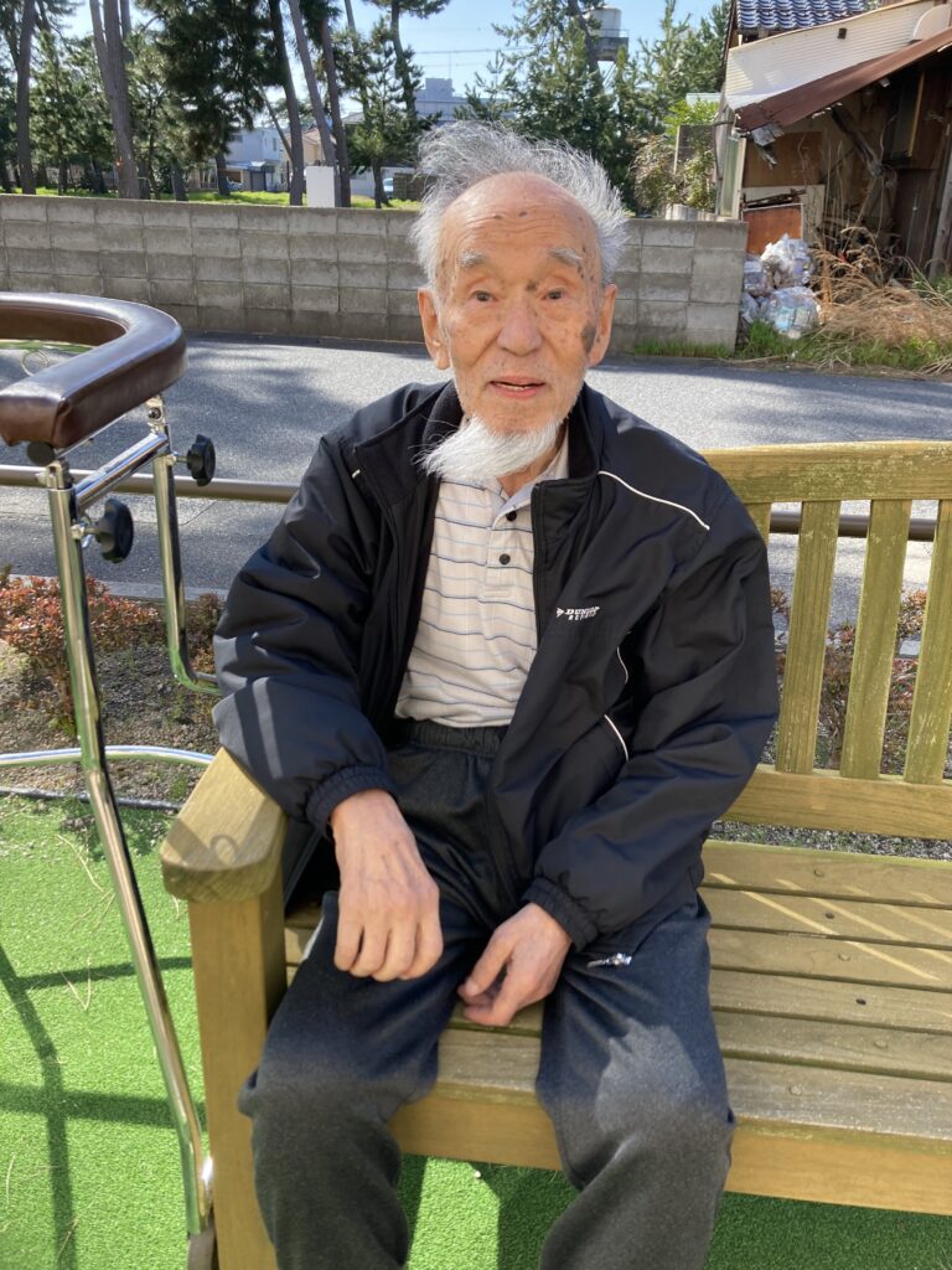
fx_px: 1027
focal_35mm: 28
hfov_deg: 49.7
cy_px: 635
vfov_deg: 63.4
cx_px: 476
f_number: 1.8
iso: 20
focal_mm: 3.99
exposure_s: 1/500
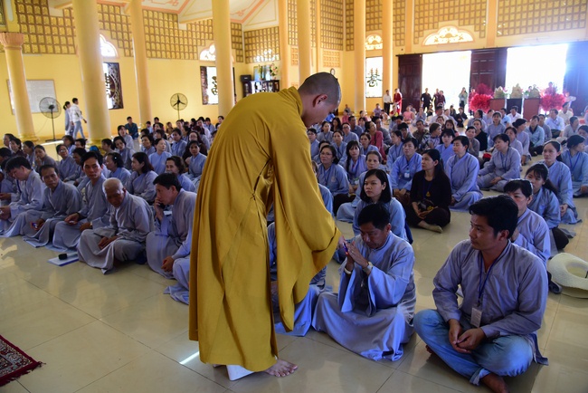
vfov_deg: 48.0
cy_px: 196
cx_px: 294
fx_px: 441
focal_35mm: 27
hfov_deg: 67.4
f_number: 4
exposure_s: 1/80
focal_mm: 27
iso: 1000
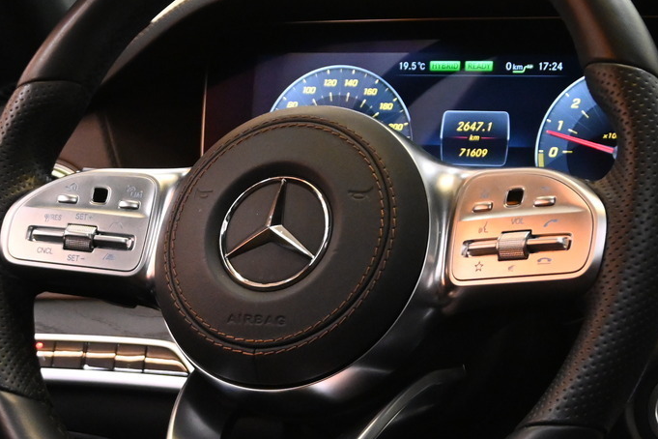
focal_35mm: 109
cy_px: 189
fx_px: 1988
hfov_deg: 18.8
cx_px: 287
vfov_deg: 12.6
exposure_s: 1/125
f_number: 5.6
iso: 3200
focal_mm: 30.5
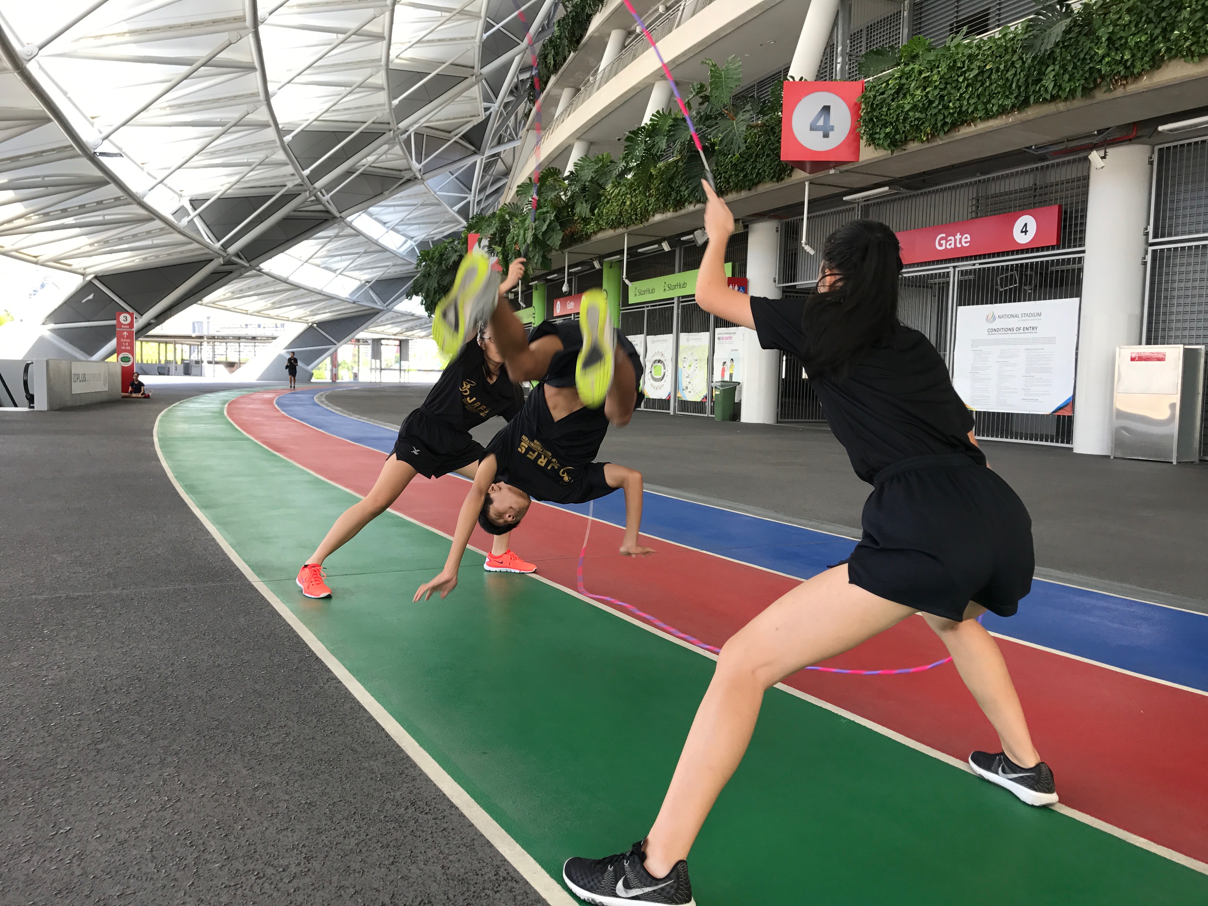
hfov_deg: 63.4
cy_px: 453
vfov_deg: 49.7
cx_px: 604
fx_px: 977
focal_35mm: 28
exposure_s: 1/204
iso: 20
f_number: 1.8
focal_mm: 3.99
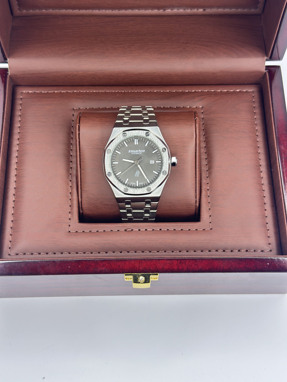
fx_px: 531
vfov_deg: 39.7
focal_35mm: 48
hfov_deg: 30.3
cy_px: 191
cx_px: 144
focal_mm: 6.86
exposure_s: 1/123
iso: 125
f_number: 1.78
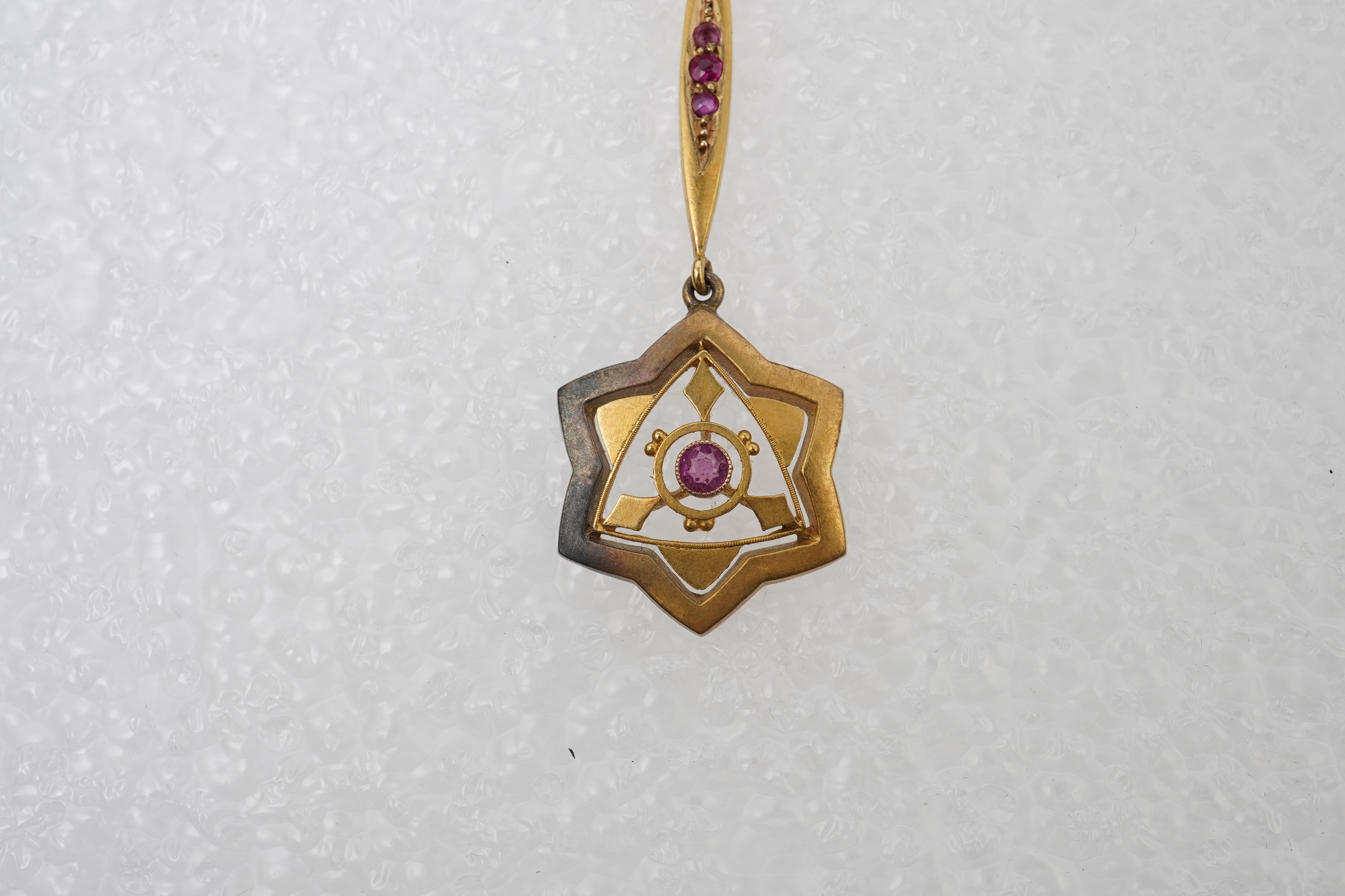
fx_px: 1681
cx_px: 672
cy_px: 448
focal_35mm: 45
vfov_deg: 29.9
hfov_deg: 43.6
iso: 500
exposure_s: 1/100
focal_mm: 30
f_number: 20
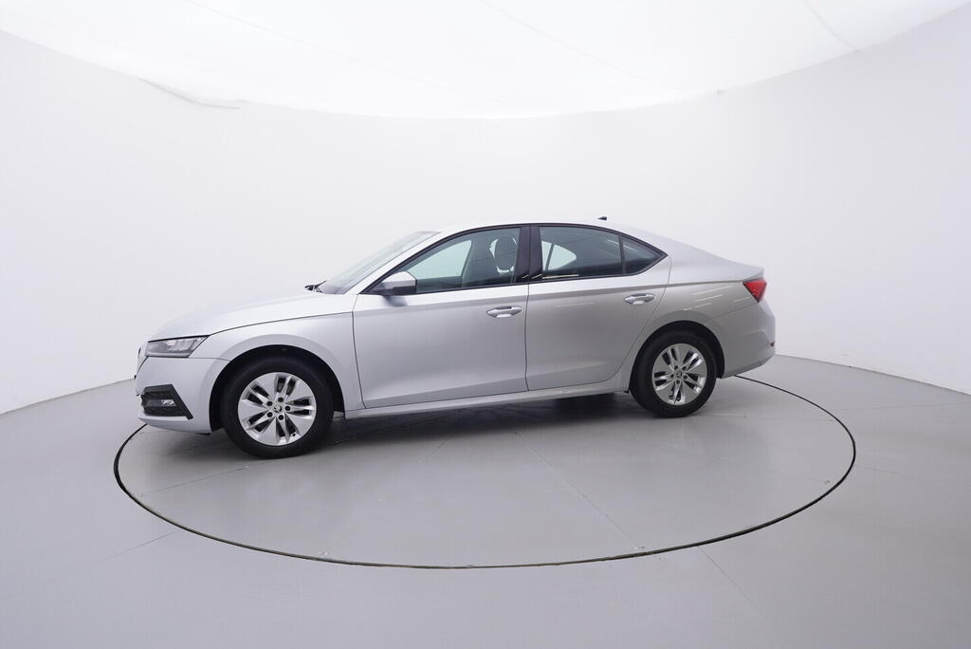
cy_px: 324
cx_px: 486
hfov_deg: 77.3
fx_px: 607
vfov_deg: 56.2
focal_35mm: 22
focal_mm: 15
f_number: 5
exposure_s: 1/80
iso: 200
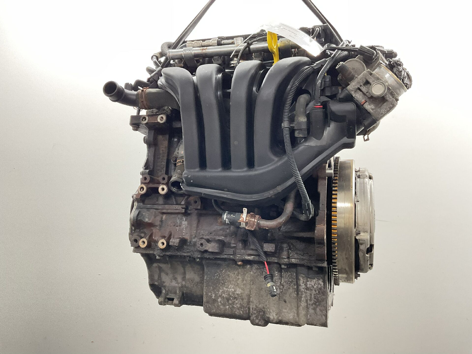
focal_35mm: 29
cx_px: 236
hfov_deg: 61.7
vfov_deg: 48.2
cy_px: 177
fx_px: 395
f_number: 1.8
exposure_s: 1/50
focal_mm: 3
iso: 100
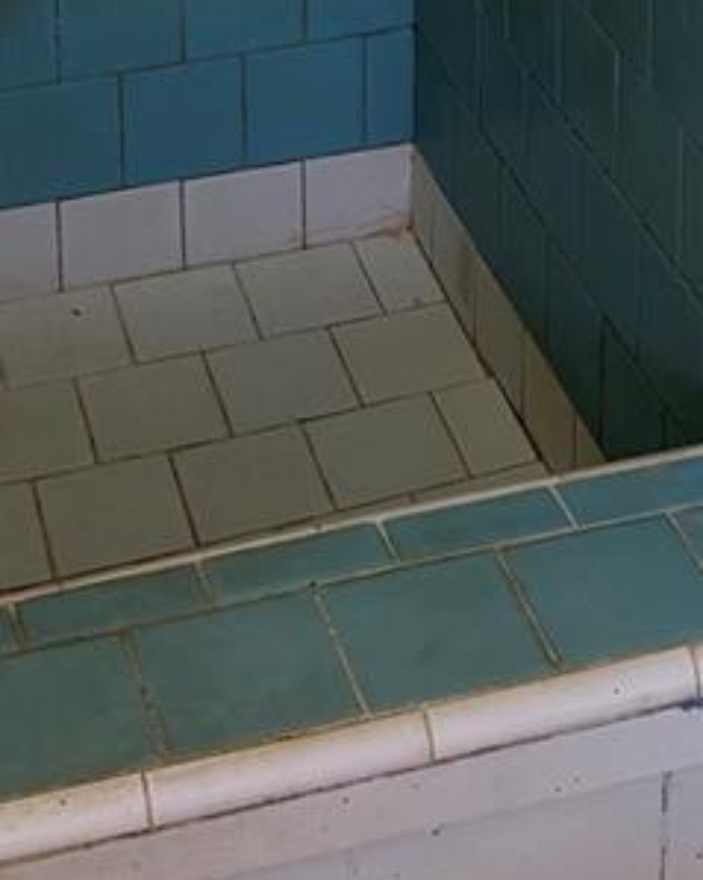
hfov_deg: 15.1
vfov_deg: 15.3
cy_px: -856
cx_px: 335
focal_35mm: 102
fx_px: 2654
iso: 125
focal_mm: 5.96
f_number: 1.6
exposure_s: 1/91
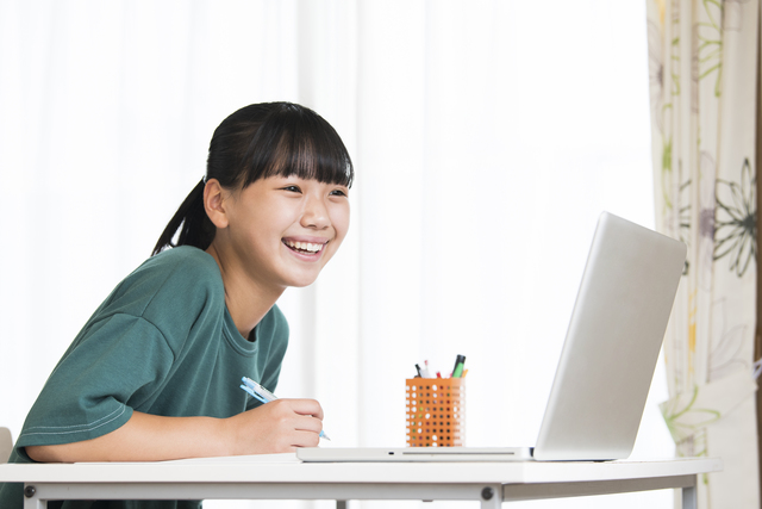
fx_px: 1948
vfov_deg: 14.9
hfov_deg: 22.1
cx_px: 381
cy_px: 254
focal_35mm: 92
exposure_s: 1/160
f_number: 4
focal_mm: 92
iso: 400
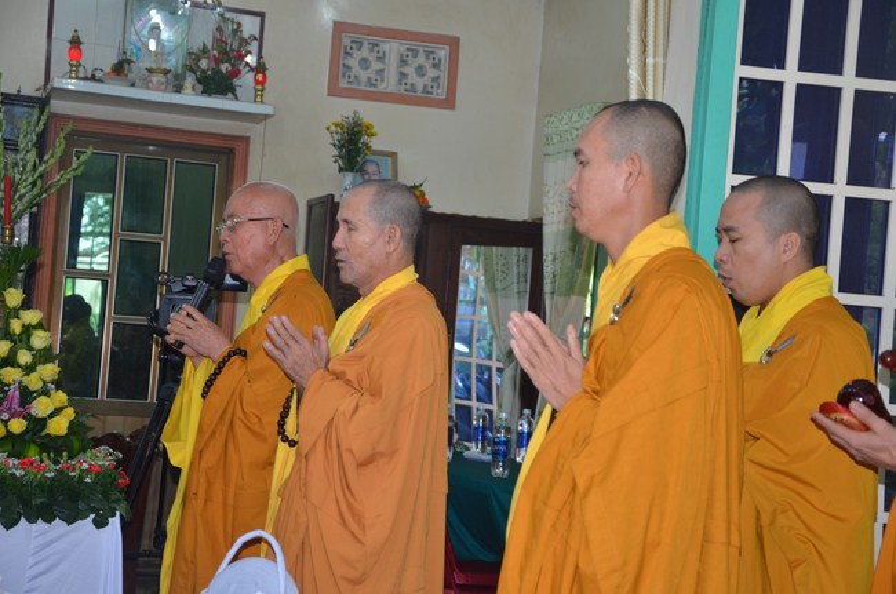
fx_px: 1938
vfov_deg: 17.4
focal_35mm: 78
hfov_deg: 26.0
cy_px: 297
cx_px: 448
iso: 640
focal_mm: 52
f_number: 5
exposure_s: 1/60
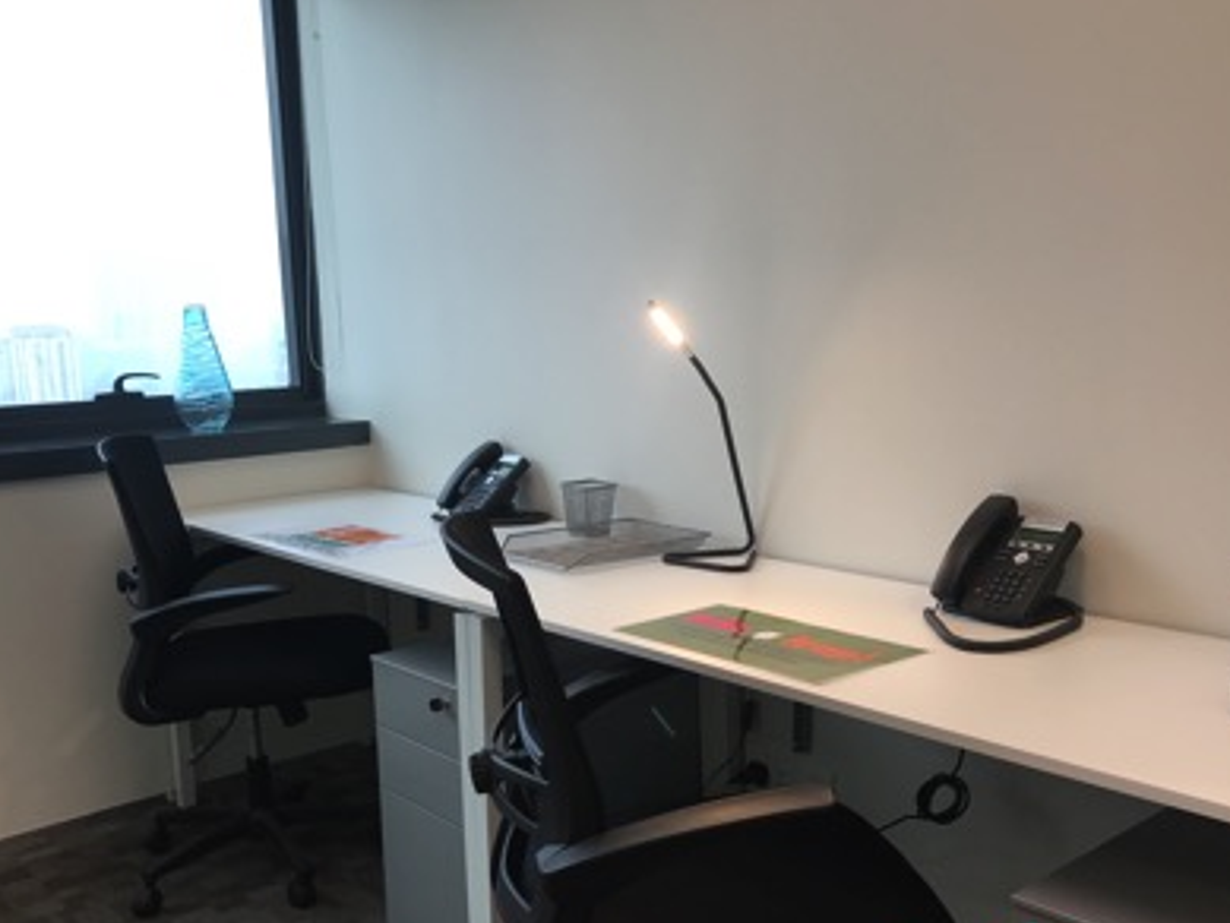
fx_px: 1280
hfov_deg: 51.3
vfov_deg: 39.6
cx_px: 651
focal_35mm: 36
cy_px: 539
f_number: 1.8
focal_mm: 3.99
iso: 25
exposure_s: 1/33
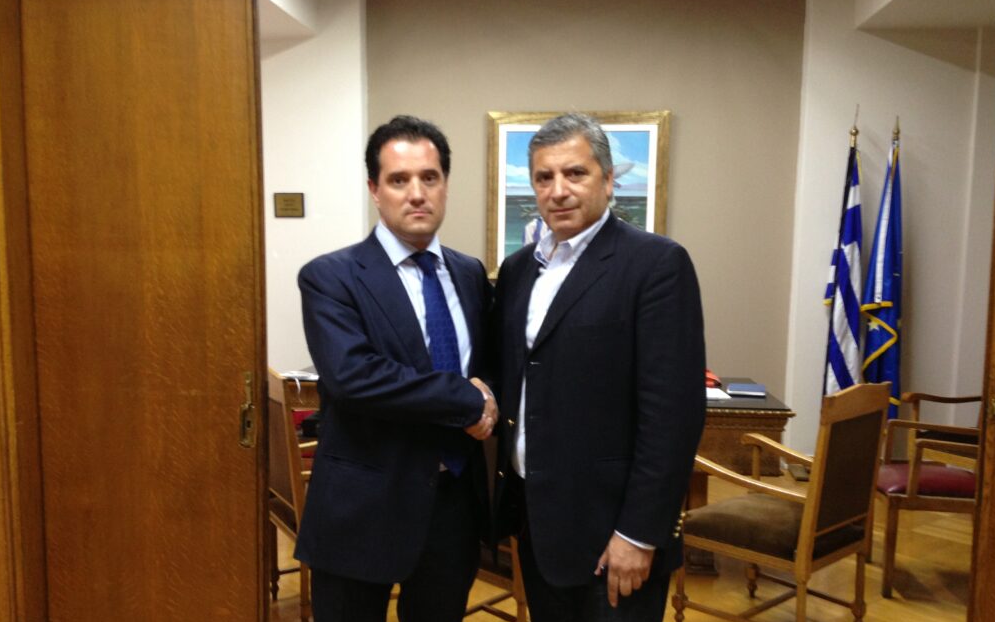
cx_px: 493
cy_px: 360
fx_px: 976
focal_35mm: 36
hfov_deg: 54.0
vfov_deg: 35.3
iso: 125
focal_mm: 4.13
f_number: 2.4
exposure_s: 1/20
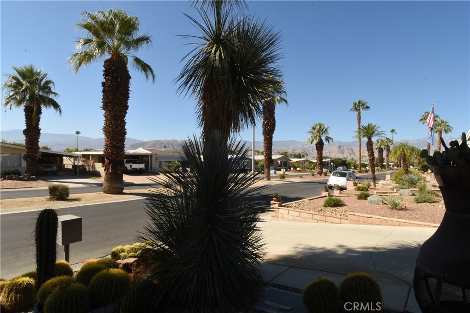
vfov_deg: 67.4
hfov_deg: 90.0
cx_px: 235
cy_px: 156
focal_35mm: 18
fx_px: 235
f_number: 22
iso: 100
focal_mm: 12
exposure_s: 1/25
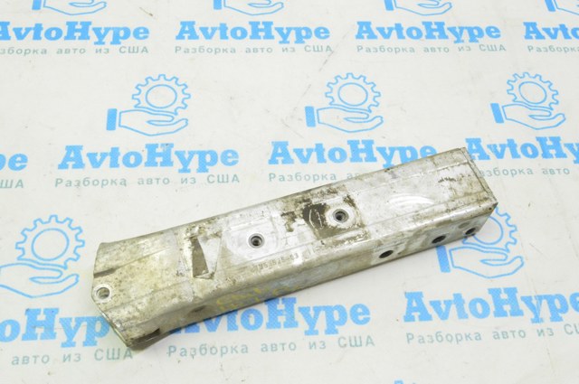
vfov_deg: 34.1
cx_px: 290
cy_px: 192
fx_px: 626
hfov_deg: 49.6
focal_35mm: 39
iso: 6400
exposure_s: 1/20
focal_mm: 26
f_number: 20
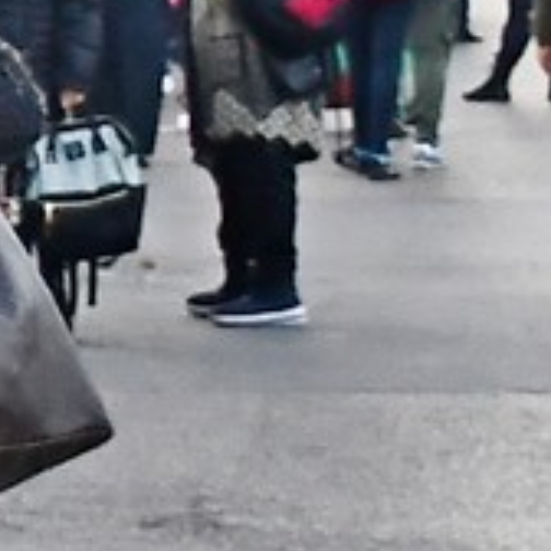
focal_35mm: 219
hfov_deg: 7.6
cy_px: 584
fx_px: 3944
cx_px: -669
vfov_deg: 7.9
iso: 1250
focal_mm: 24
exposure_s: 1/800
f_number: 3
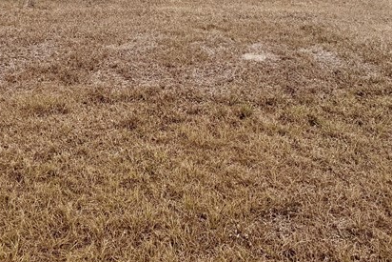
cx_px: 108
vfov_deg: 20.1
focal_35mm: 62
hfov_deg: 31.9
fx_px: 675
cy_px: -77
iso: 80
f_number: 1.78
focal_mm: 6.76
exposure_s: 1/5319
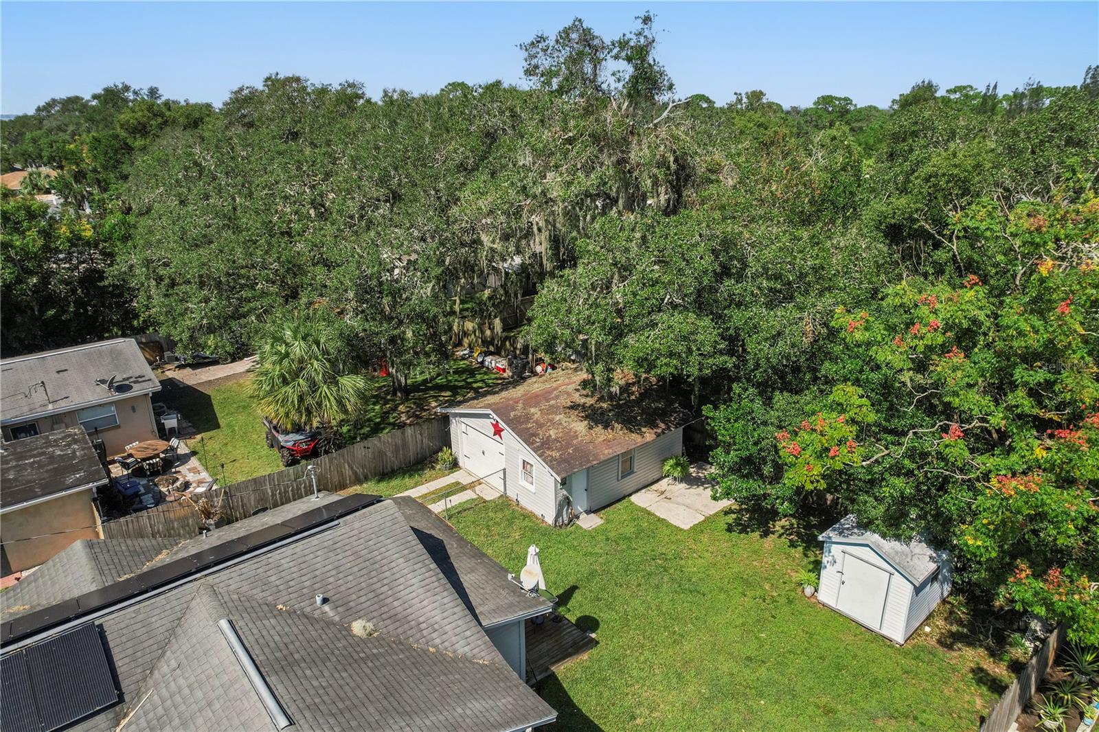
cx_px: 550
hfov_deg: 78.6
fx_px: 671
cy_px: 366
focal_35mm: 22
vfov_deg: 57.2
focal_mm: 8.38
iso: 130
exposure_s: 1/2000
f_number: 2.8
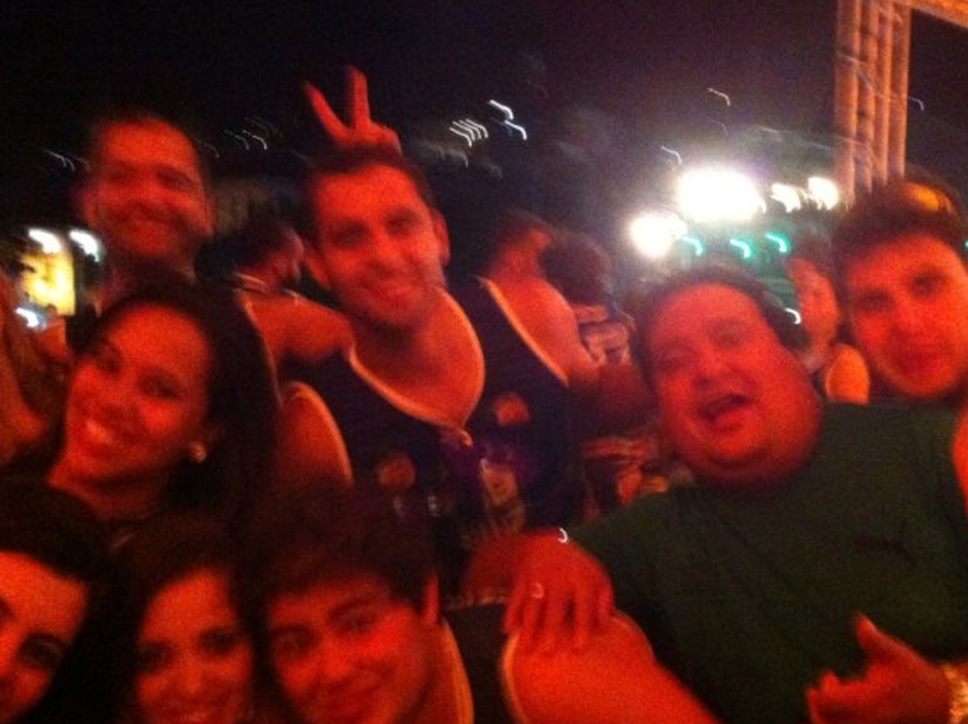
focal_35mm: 49
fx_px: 1369
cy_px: 346
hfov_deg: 38.7
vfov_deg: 29.6
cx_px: 610
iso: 1000
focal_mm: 3.85
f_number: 2.8
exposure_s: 1/15
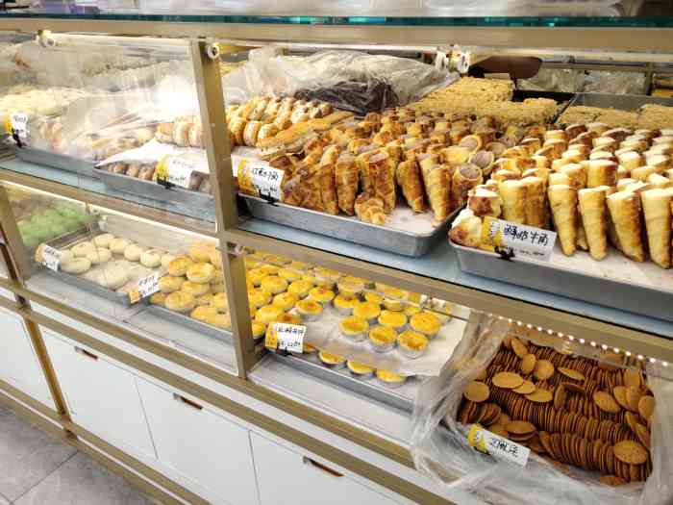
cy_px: 252
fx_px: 564
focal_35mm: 29
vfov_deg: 48.2
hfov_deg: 61.7
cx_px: 336
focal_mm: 4.27
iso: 50
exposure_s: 1/100
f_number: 1.8
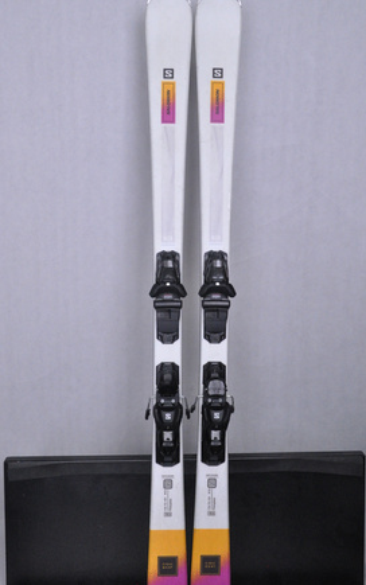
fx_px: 631
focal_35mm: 40
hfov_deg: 32.4
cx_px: 190
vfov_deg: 49.8
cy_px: 290
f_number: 9.5
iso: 3200
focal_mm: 25
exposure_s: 1/125
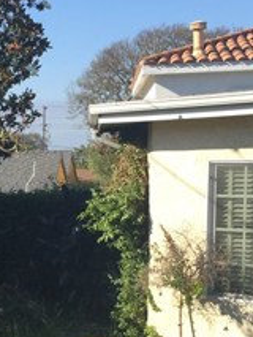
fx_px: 847
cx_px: -84
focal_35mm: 87
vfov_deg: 22.3
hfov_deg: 16.0
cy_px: 250
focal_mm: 4.15
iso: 32
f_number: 2.2
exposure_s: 1/1099
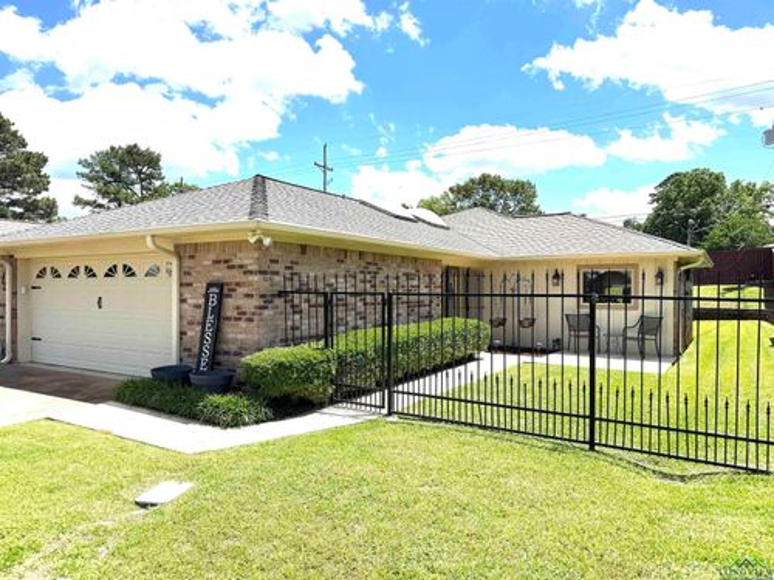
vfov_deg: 56.8
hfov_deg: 71.6
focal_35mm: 24
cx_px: 387
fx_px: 537
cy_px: 290
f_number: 1.78
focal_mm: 6.76
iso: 80
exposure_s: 1/6410
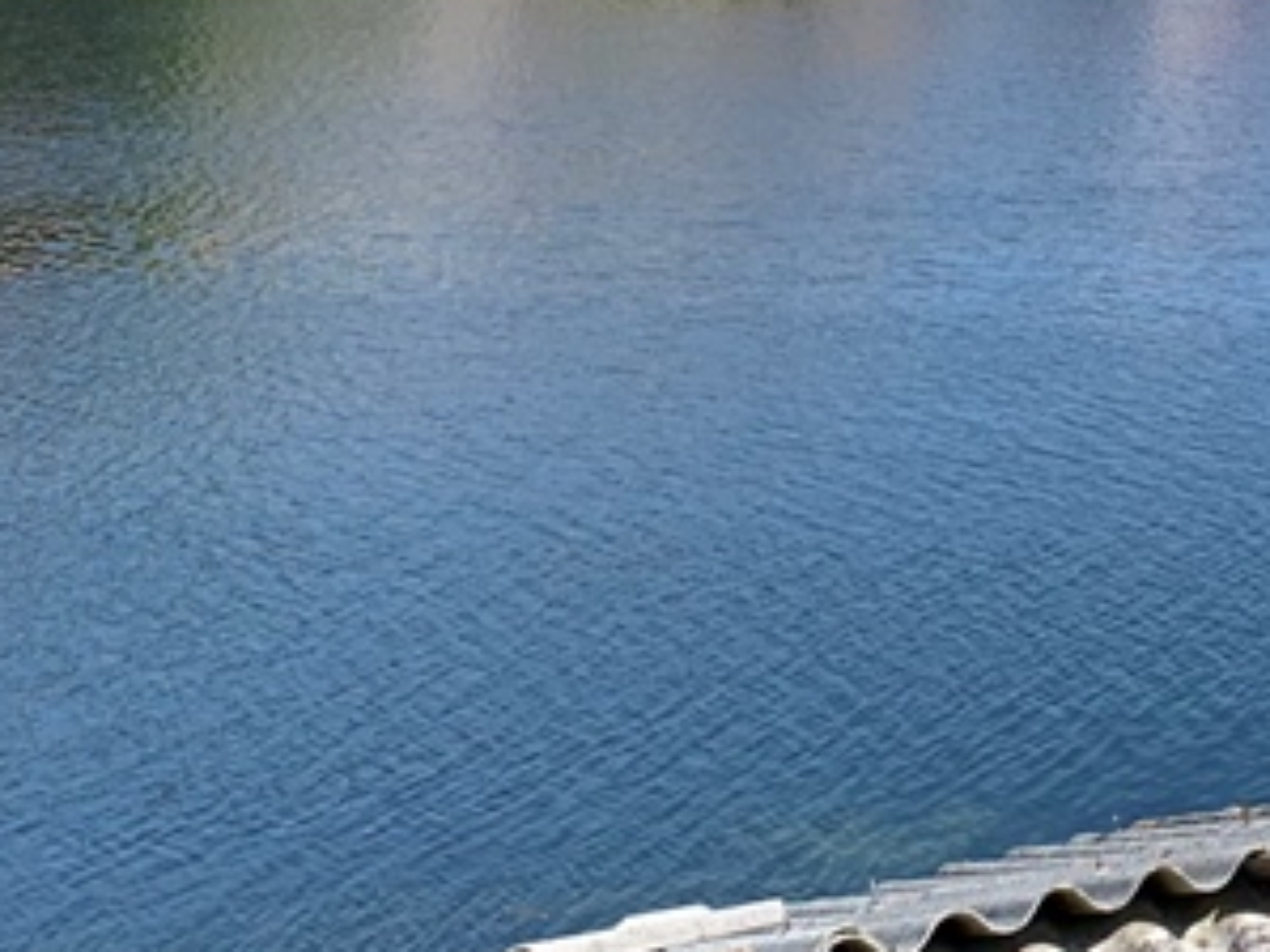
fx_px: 3264
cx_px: 1860
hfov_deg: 19.4
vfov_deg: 15.4
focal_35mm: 89
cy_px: -463
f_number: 1.8
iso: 25
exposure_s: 1/1689
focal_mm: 4.25
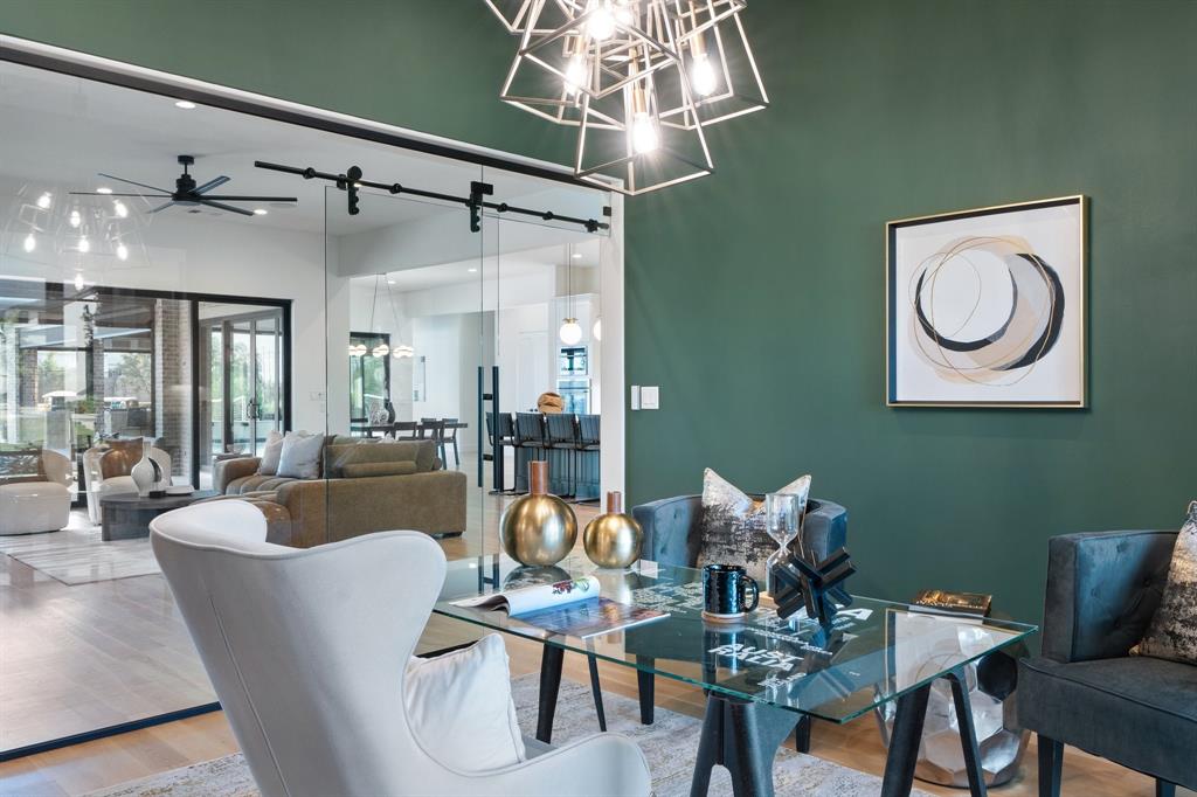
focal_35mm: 27
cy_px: 398
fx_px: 897
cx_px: 598
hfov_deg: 67.4
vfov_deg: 47.9
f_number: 10
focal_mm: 18
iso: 320
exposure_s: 1
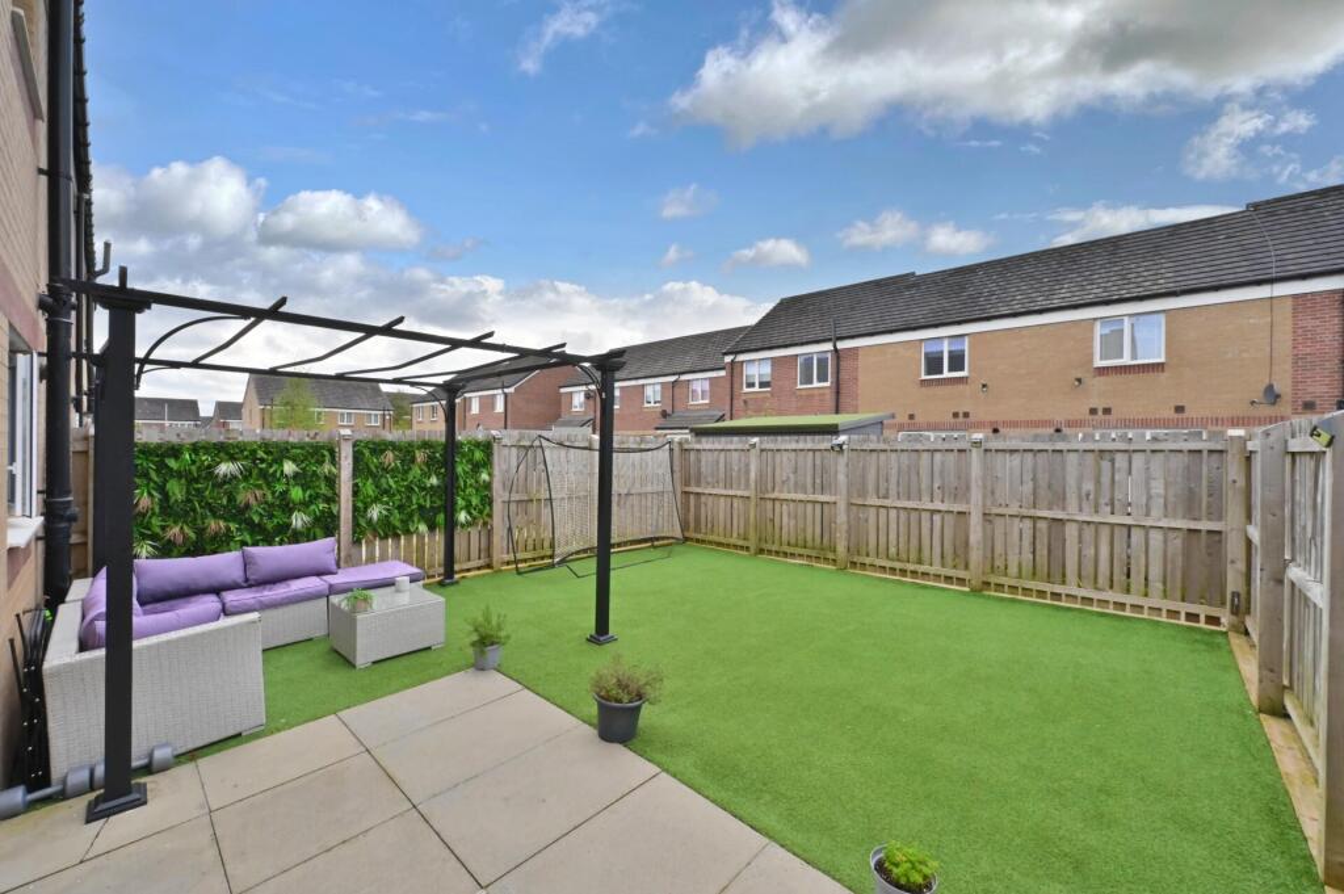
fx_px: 522
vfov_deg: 81.1
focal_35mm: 14
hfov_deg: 104.3
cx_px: 672
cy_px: 447
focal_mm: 14
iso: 2500
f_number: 22
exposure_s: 1/500
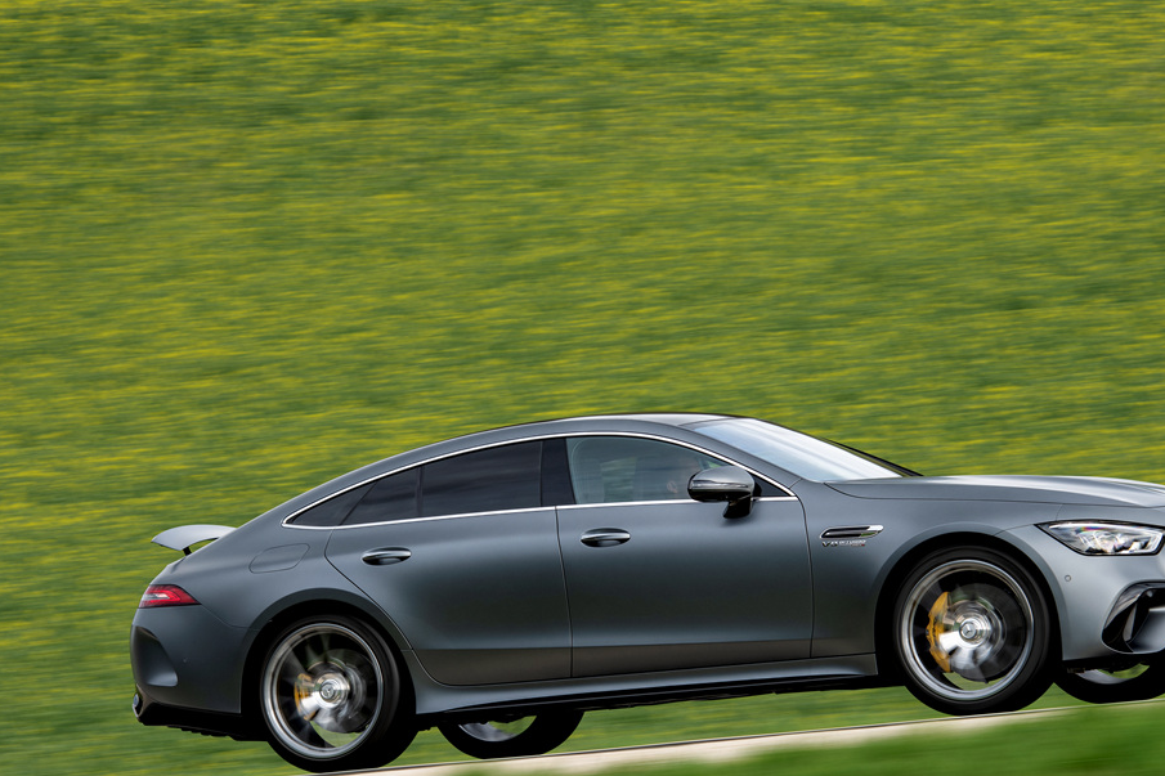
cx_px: 707
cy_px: 506
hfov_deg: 10.8
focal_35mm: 191
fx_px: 6179
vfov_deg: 7.2
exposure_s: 1/125
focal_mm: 135
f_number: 5.6
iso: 200
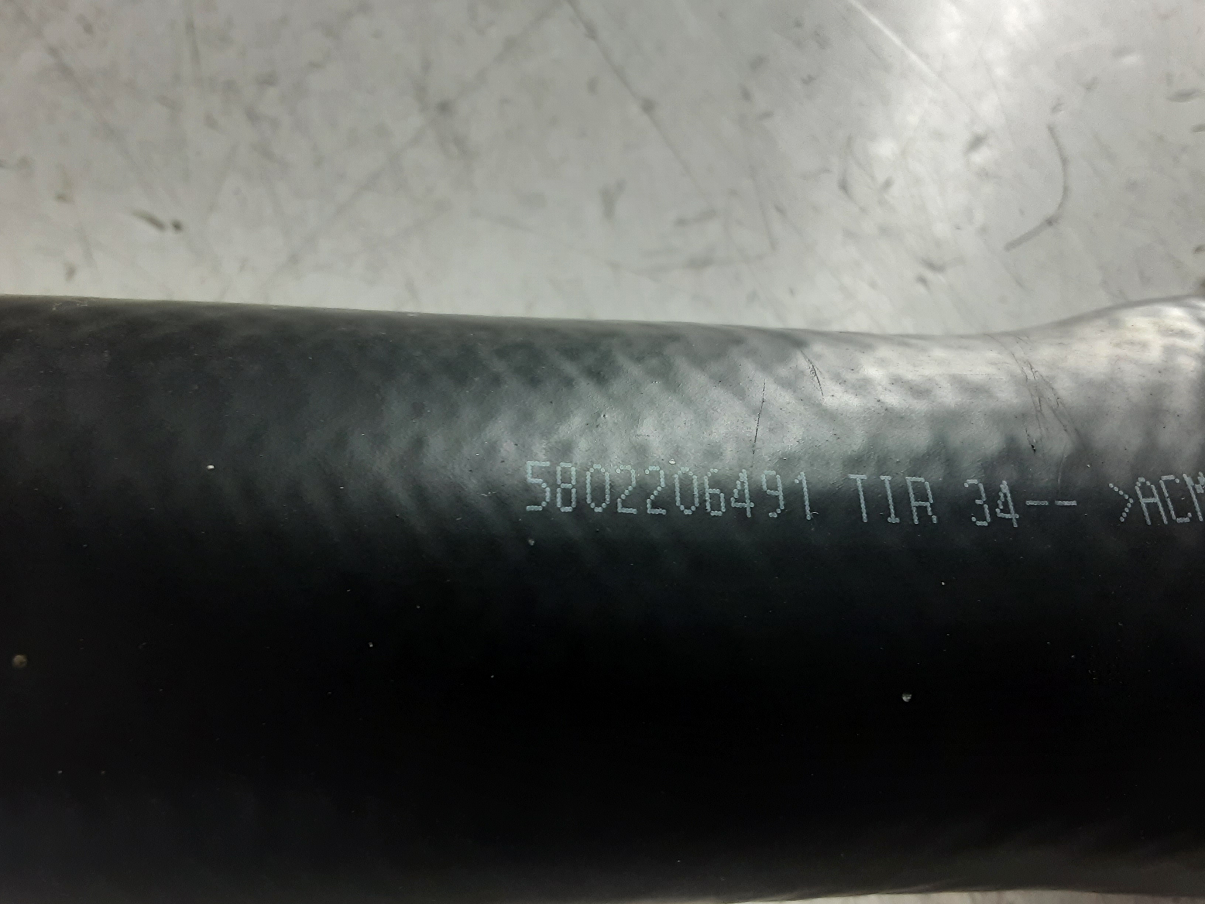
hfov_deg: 65.3
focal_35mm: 27
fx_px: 940
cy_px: 452
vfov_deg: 51.4
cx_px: 602
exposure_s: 1/50
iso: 100
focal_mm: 2.91
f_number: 1.9
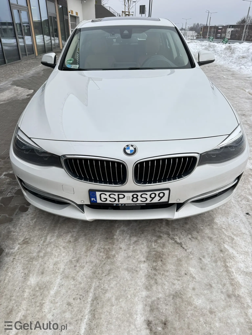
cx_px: 126
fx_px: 233
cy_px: 168
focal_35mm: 24
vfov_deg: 71.6
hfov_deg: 56.8
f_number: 1.78
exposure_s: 1/147
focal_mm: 6.76
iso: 64
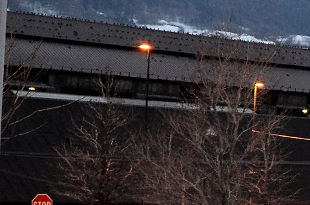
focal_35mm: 135
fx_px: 1160
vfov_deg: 10.1
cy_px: 95
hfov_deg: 12.2
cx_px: 736
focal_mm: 18
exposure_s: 1/30
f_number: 3.5
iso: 1100
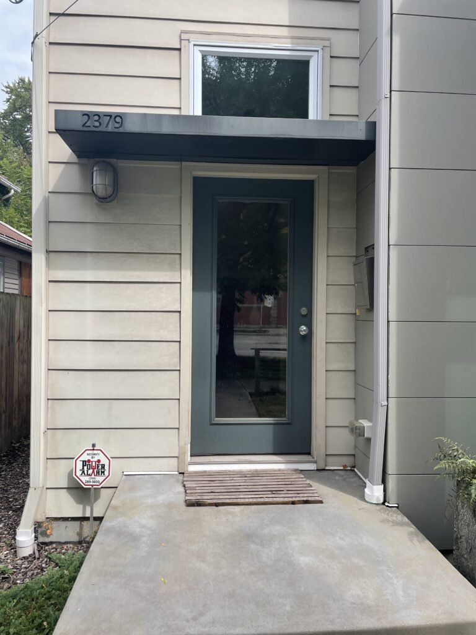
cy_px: 318
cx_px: 238
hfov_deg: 53.1
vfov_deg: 67.3
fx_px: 477
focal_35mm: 26
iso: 32
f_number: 1.6
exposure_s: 1/1195
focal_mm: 4.2
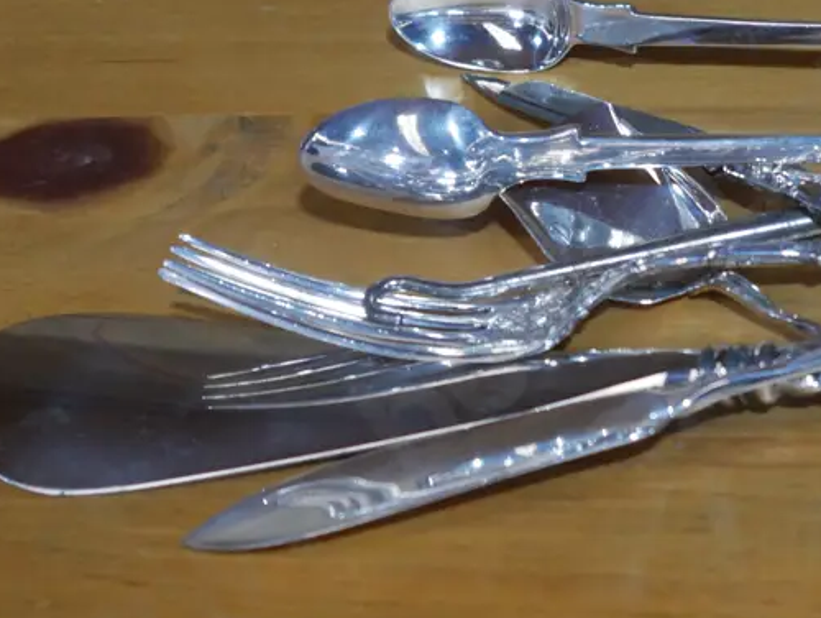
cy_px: 177
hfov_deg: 14.9
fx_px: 3110
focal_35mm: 131
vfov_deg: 11.3
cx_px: 747
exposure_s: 1/80
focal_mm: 32
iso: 1000
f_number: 5.4
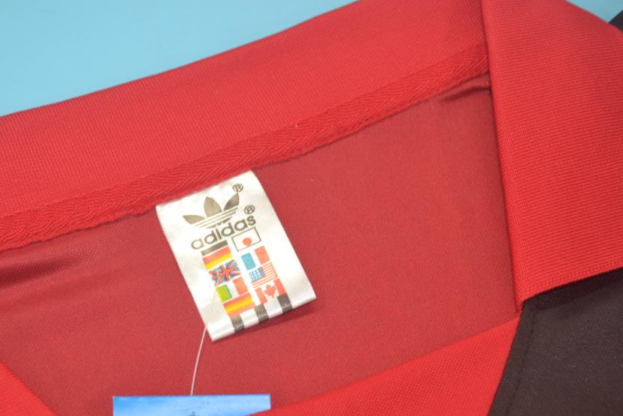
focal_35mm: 74
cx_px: 231
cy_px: 265
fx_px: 1281
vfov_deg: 18.4
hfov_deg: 27.2
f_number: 5
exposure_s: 1/60
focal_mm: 38
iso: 200
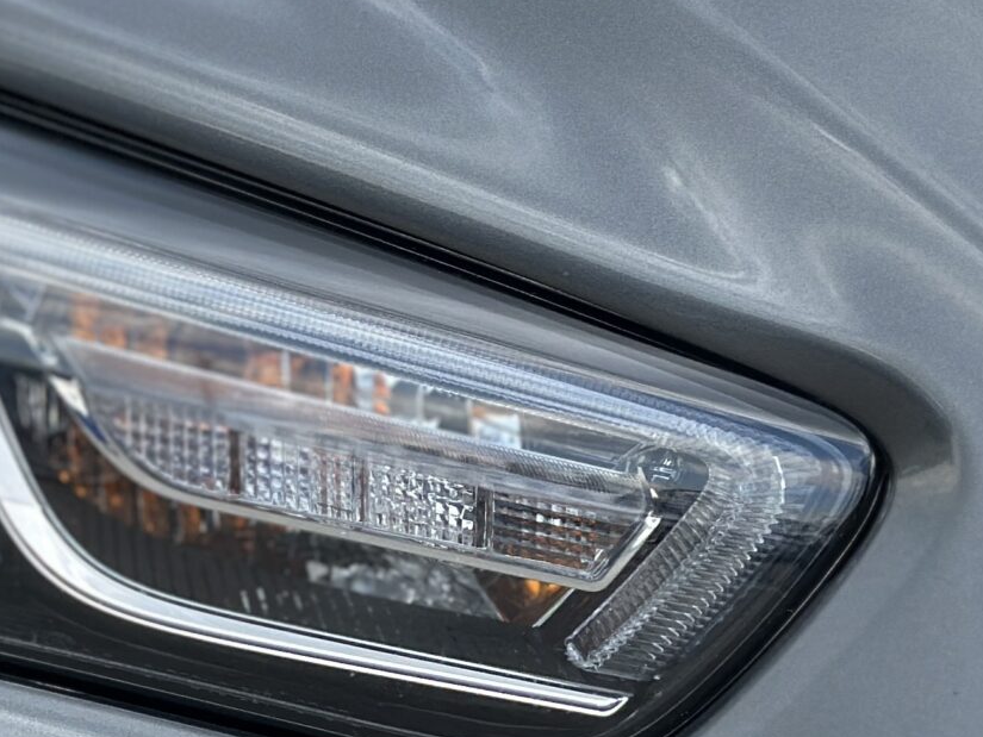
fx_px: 4232
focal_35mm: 149
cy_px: 483
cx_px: -105
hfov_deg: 13.0
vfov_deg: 10.0
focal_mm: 6.86
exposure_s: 1/1395
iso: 80
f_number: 1.78
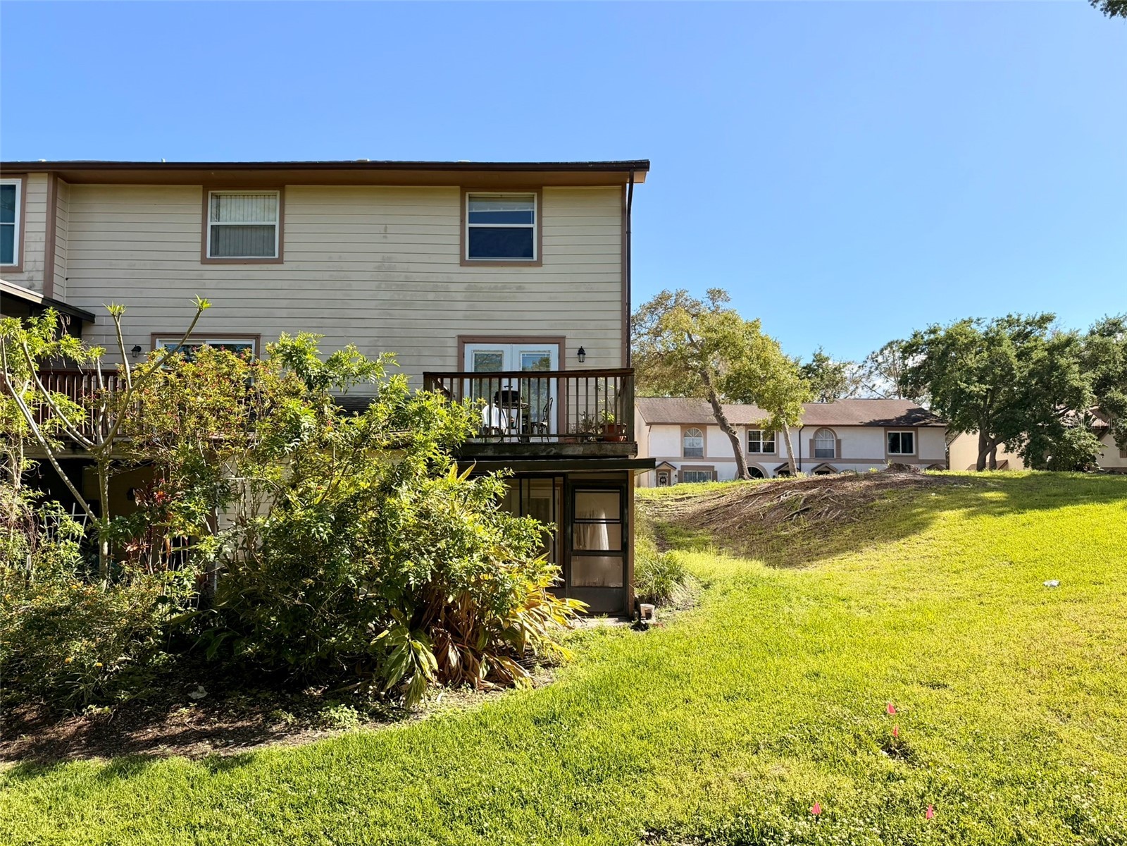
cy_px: 423
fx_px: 781
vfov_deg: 56.8
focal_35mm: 24
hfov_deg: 71.6
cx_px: 564
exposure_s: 1/2907
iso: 80
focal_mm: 6.76
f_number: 1.78
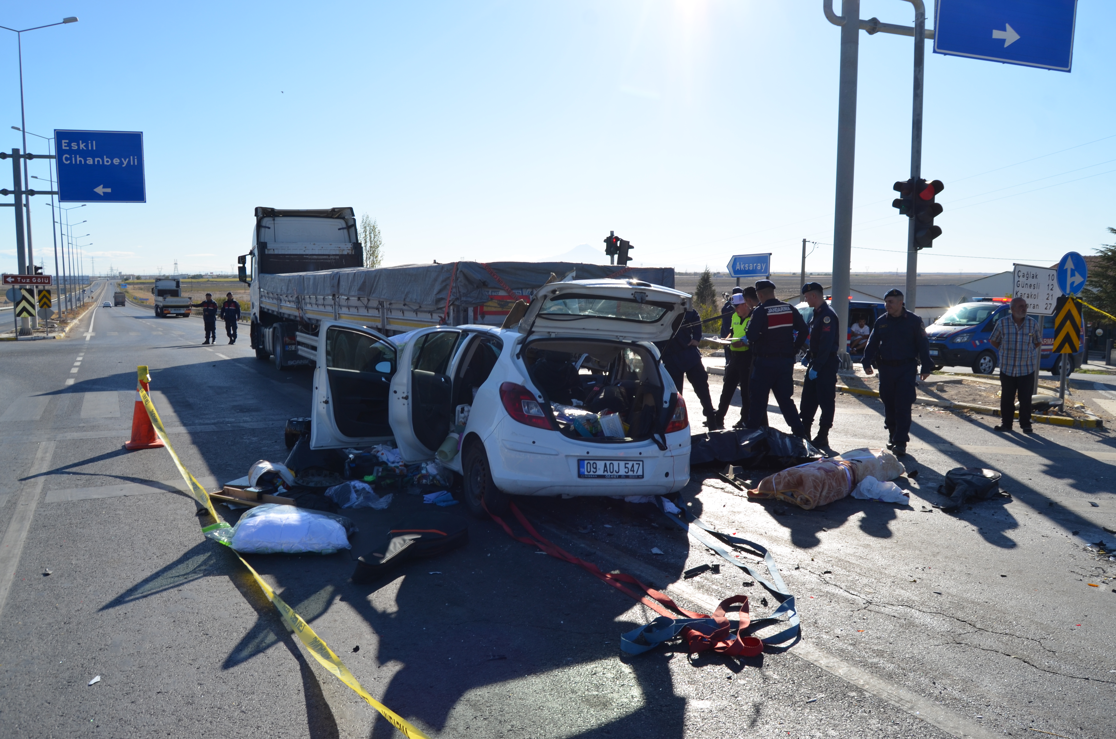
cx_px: 558
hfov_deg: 67.5
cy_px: 370
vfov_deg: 47.7
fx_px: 835
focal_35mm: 27
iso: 100
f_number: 9
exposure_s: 1/320
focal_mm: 18
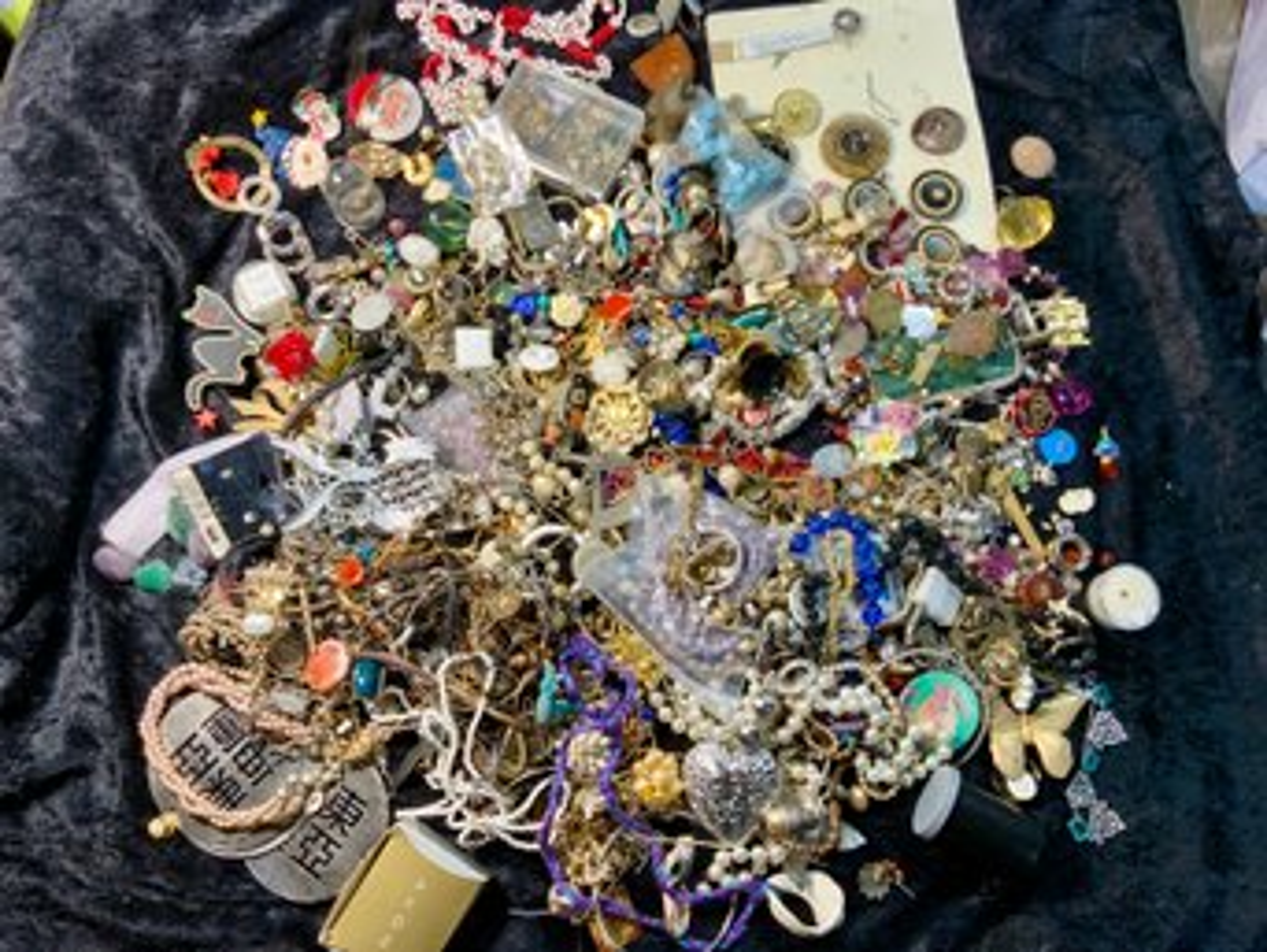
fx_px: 1062
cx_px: 634
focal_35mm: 29
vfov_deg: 48.3
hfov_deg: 61.6
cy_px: 476
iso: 50
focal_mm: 3
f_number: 1.8
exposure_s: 1/60
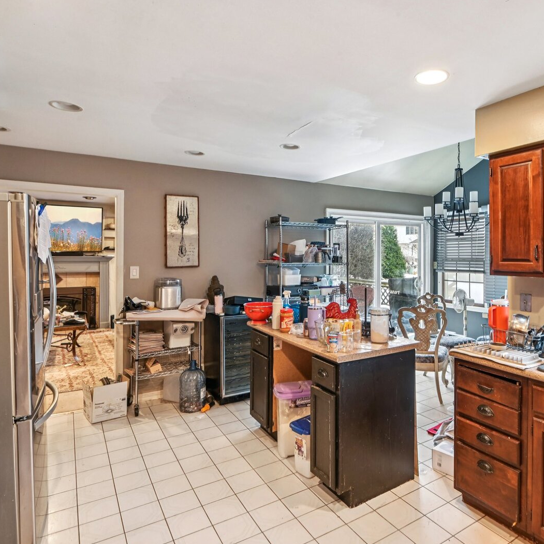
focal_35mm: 21
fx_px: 373
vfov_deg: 72.1
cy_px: 274
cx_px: 348
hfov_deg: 70.7
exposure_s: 1/4
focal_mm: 16
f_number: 13
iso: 400
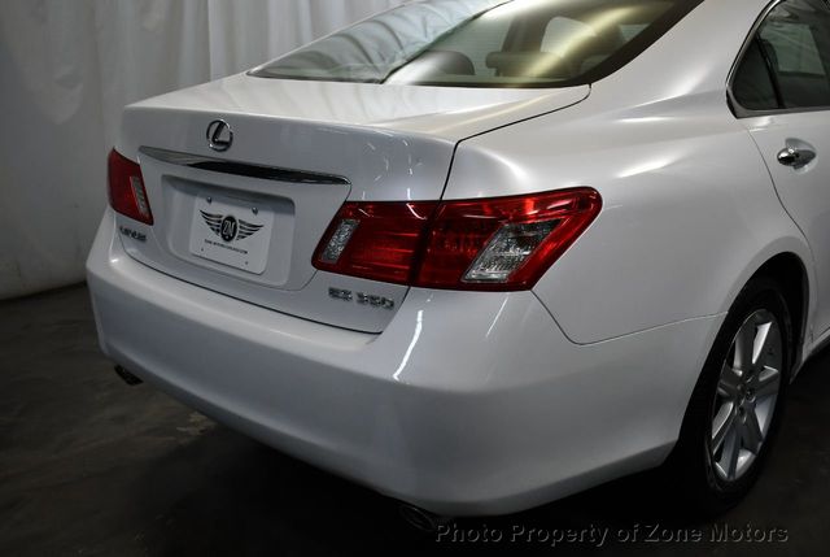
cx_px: 415
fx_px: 831
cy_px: 278
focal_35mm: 36
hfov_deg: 53.1
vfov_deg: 37.0
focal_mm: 18
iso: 640
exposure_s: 1/250
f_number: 3.5
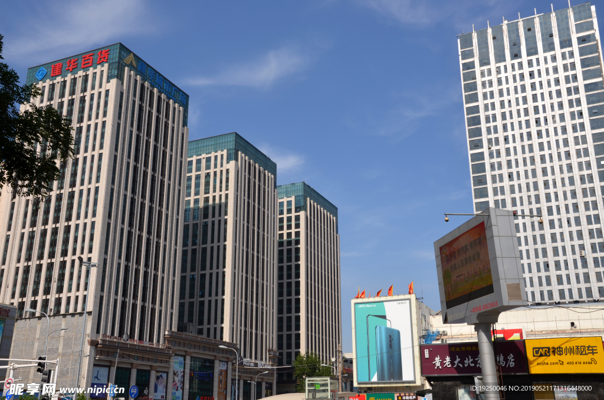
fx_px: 628
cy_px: 200
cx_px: 302
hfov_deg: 51.4
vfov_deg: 35.3
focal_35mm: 38
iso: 100
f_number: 9
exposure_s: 1/320
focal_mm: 25
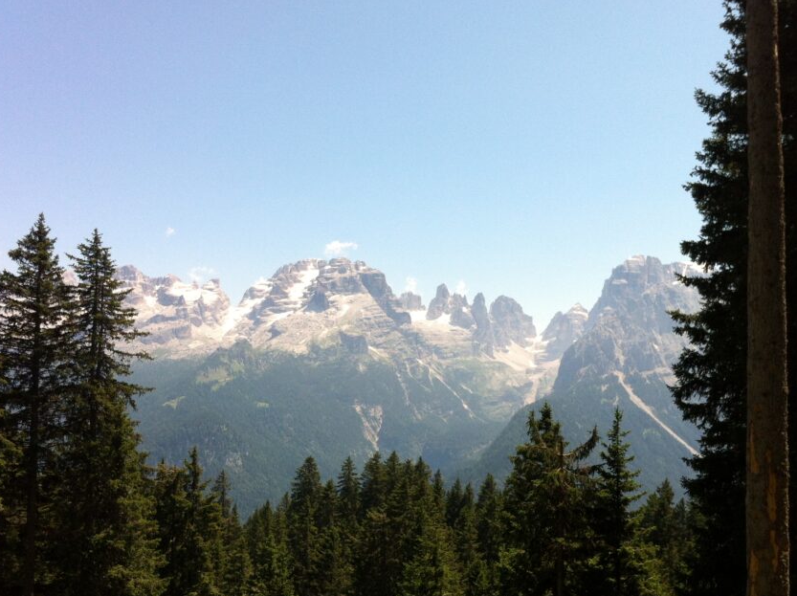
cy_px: 333
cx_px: 417
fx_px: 989
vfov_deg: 33.5
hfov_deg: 43.9
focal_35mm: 43
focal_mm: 3.85
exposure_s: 1/1257
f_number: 2.8
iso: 80
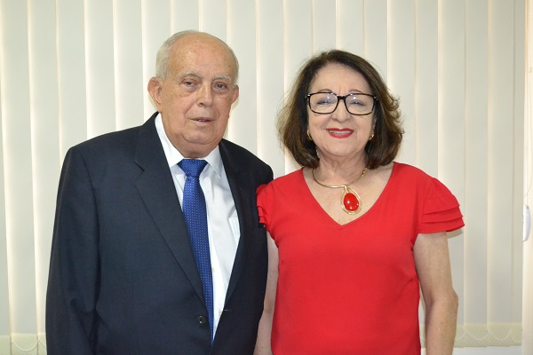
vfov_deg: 28.1
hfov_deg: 41.1
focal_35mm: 48
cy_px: 178
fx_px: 711
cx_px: 266
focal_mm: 32
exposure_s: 1/60
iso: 3200
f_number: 4.8
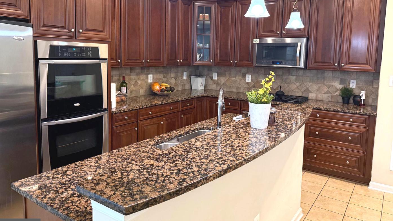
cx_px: 194
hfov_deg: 69.9
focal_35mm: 27
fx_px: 281
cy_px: 83
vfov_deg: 42.5
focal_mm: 6.76
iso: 320
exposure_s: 1/60
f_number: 1.78
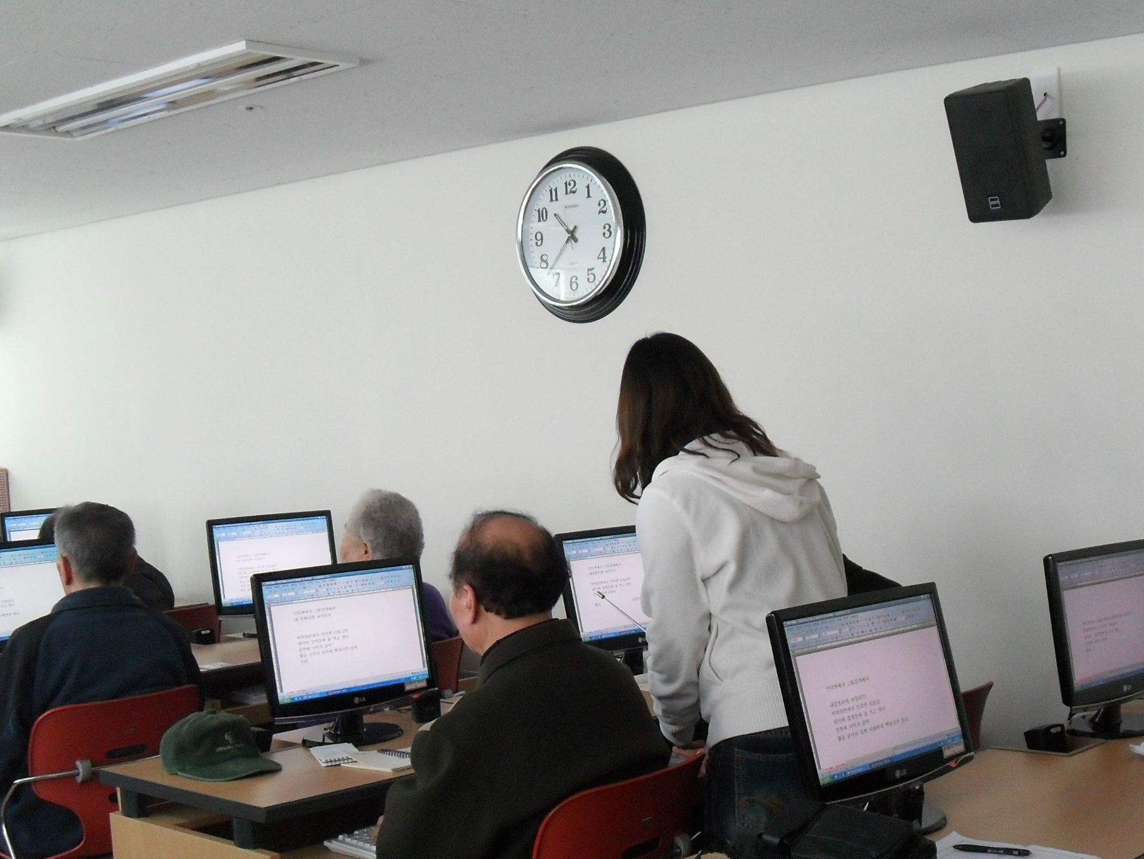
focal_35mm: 50
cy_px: 585
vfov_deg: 28.9
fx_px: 1653
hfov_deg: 37.8
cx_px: 748
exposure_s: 1/60
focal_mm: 6.2
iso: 200
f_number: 2.8
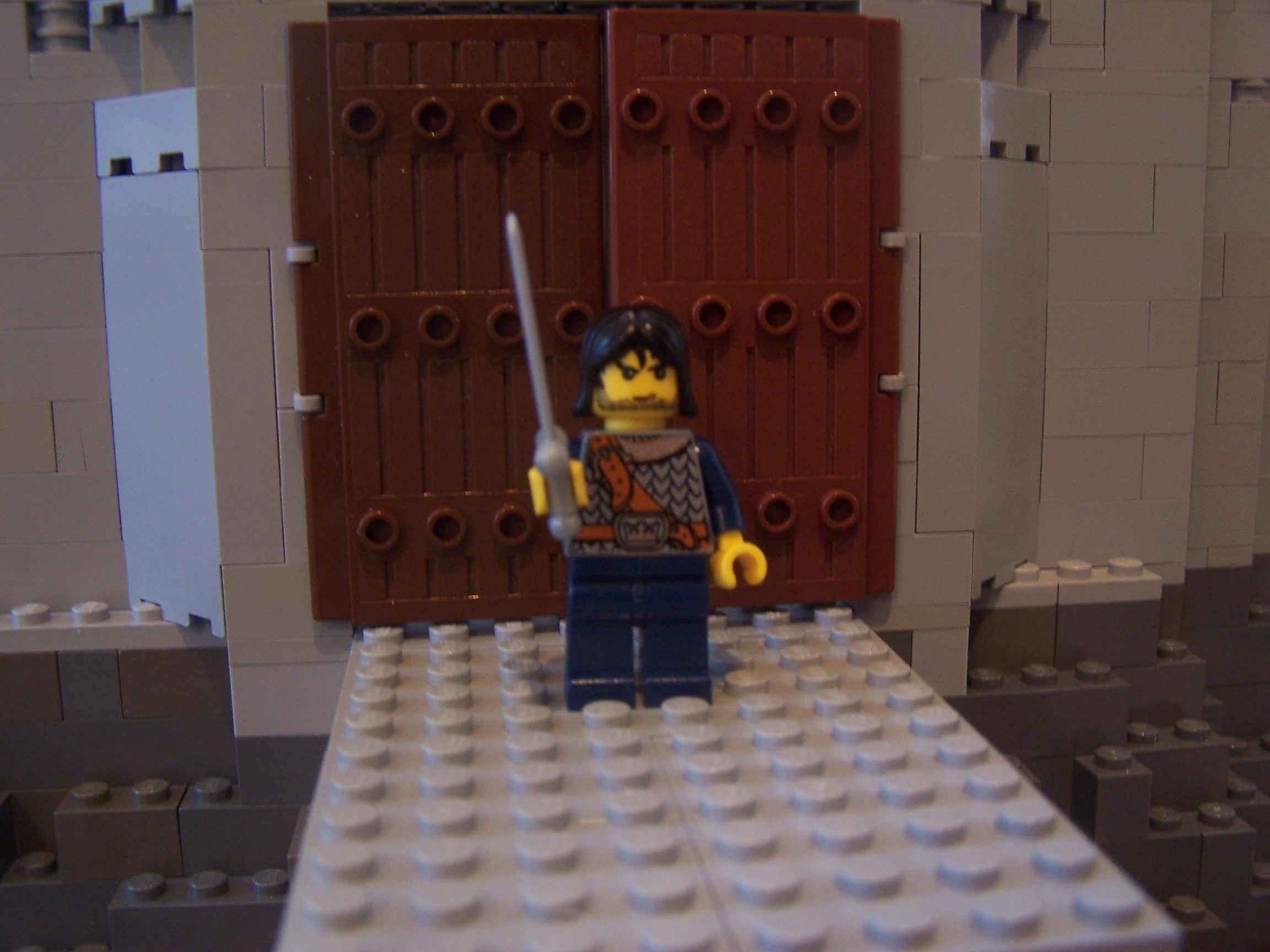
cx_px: 635
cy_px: 476
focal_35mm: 38
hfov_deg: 49.0
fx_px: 1394
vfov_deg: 37.7
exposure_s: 1/8
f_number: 2.8
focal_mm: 6.3
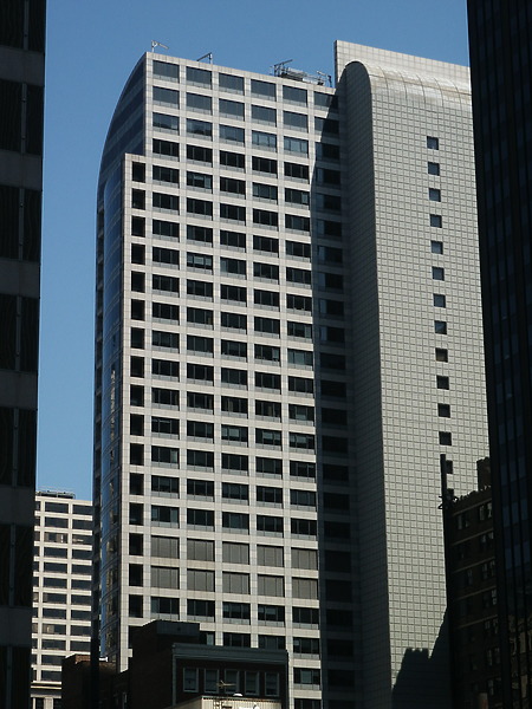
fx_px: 1947
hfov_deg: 15.6
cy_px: 354
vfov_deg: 20.7
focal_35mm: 95
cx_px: 266
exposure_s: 1/250
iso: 64
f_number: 8
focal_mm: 18.86
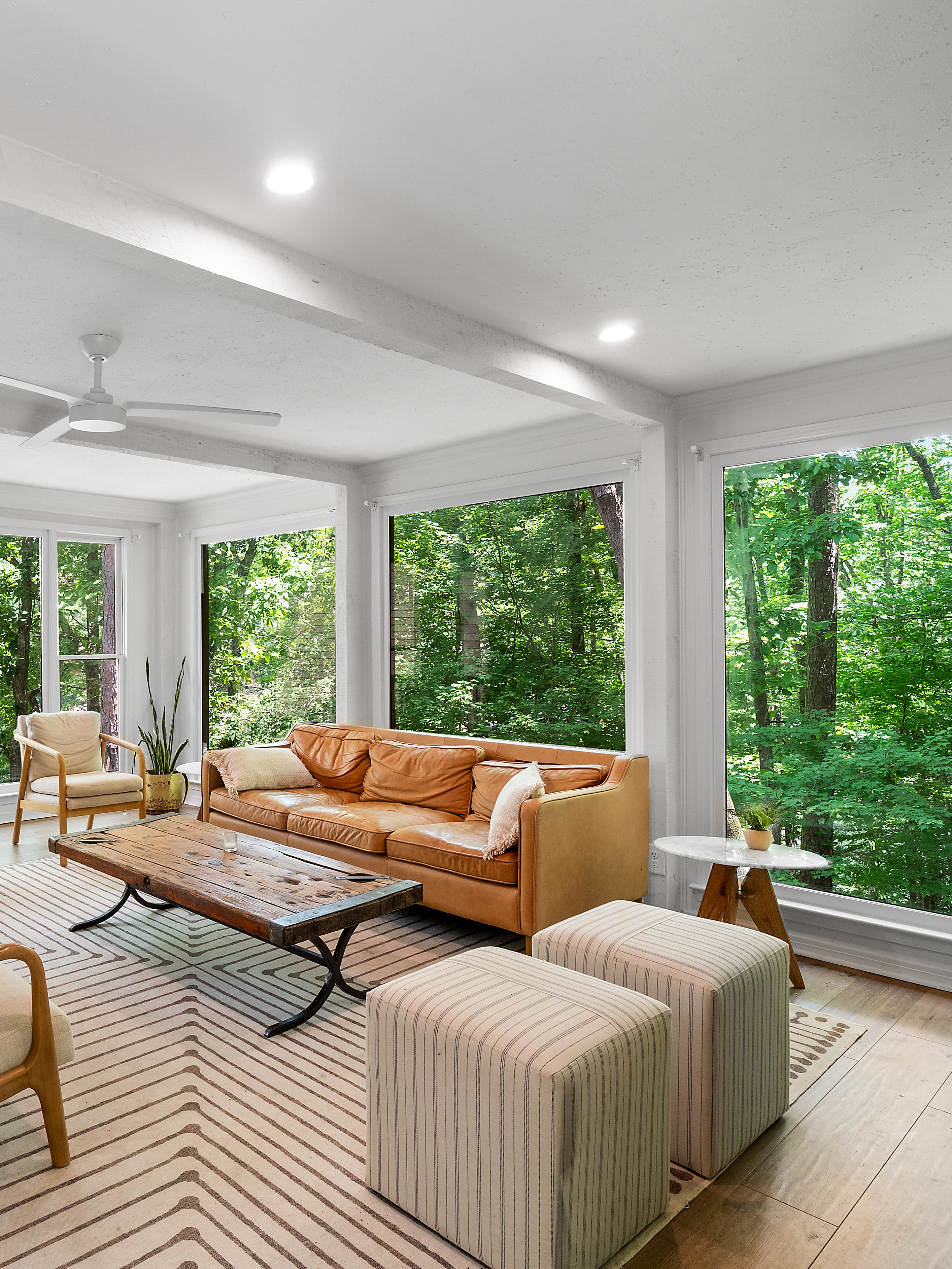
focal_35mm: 22
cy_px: 630
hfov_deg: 58.0
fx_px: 807
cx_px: 240
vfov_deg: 76.4
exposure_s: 1/8
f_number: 5.6
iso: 200
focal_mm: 8
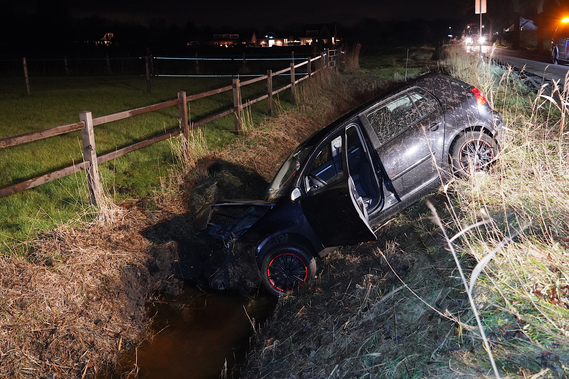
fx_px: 537
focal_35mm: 34
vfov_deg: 38.9
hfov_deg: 55.8
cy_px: 190
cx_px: 284
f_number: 4
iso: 12800
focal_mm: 34
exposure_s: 1/20
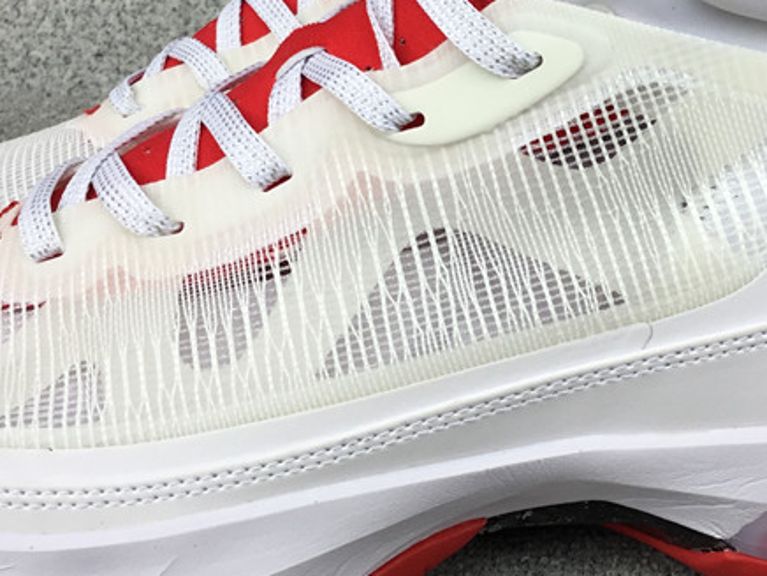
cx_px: 521
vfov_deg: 22.8
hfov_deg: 30.0
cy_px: 179
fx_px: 1418
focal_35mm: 64
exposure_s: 1/120
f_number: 2.4
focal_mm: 3.3
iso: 25
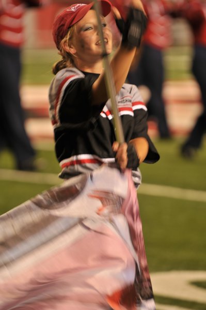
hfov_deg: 4.6
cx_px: 103
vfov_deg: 6.9
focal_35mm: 300
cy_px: 155
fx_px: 2579
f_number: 2.8
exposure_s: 1/60
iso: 220
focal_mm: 200
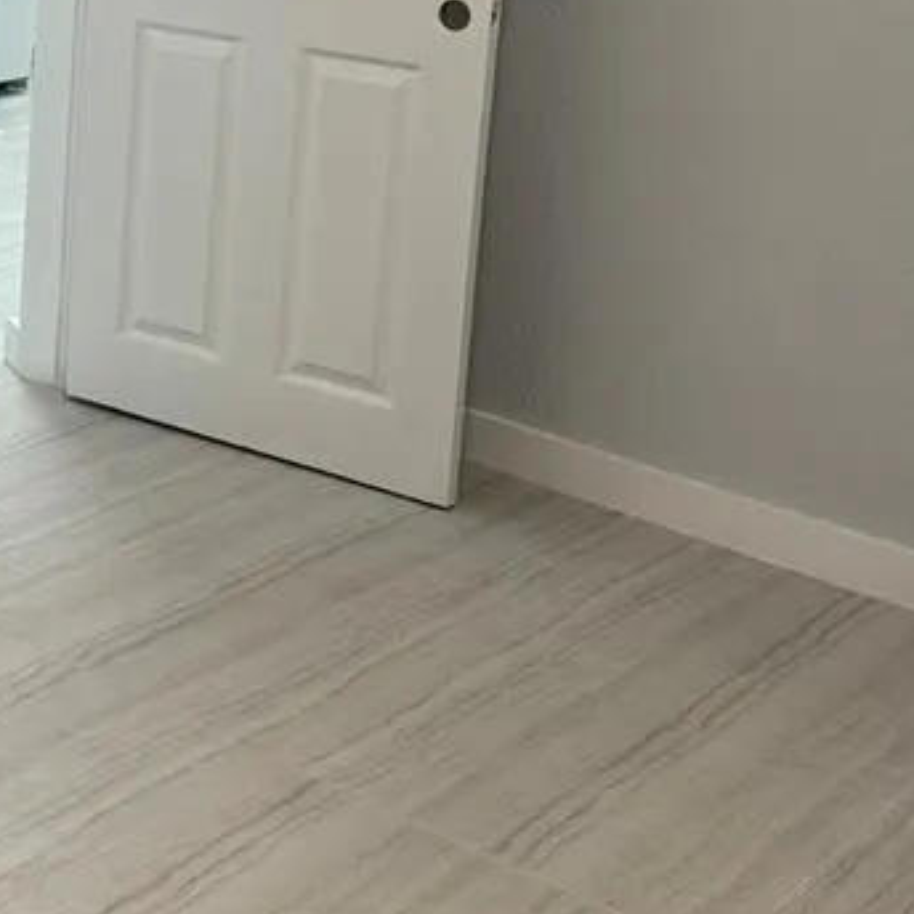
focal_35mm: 74
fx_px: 2211
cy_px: 27
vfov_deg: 22.6
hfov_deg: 21.2
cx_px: -263
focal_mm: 6.86
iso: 160
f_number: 1.78
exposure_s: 1/120
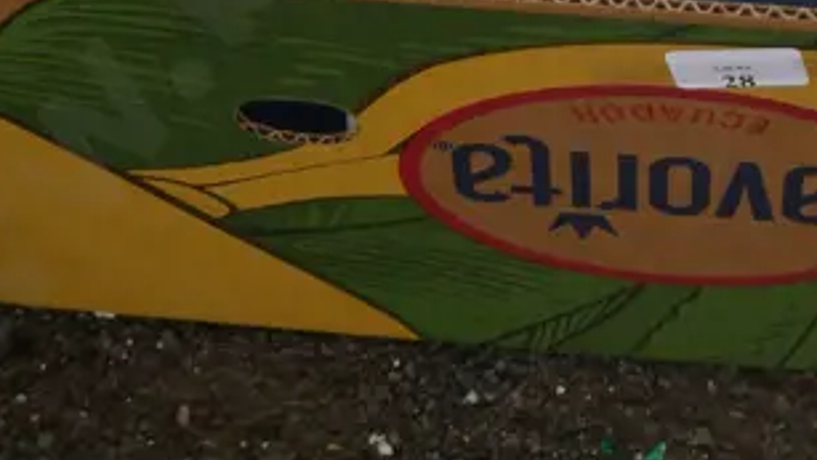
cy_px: -572
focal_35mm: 109
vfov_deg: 10.0
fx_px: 2362
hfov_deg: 19.5
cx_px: 624
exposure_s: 1/125
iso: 200
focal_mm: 15
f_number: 4
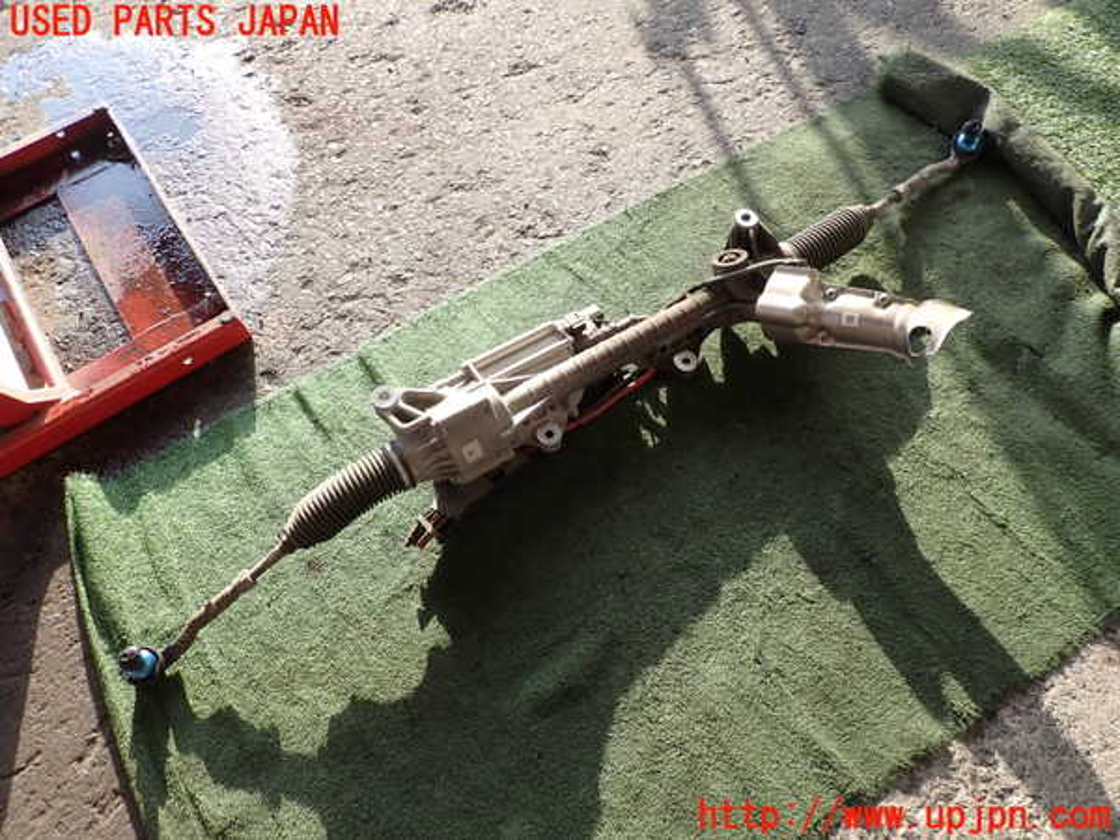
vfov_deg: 54.9
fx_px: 809
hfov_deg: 69.4
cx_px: 560
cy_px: 420
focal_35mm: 25
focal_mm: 4.5
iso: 100
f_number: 2.8
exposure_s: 1/125
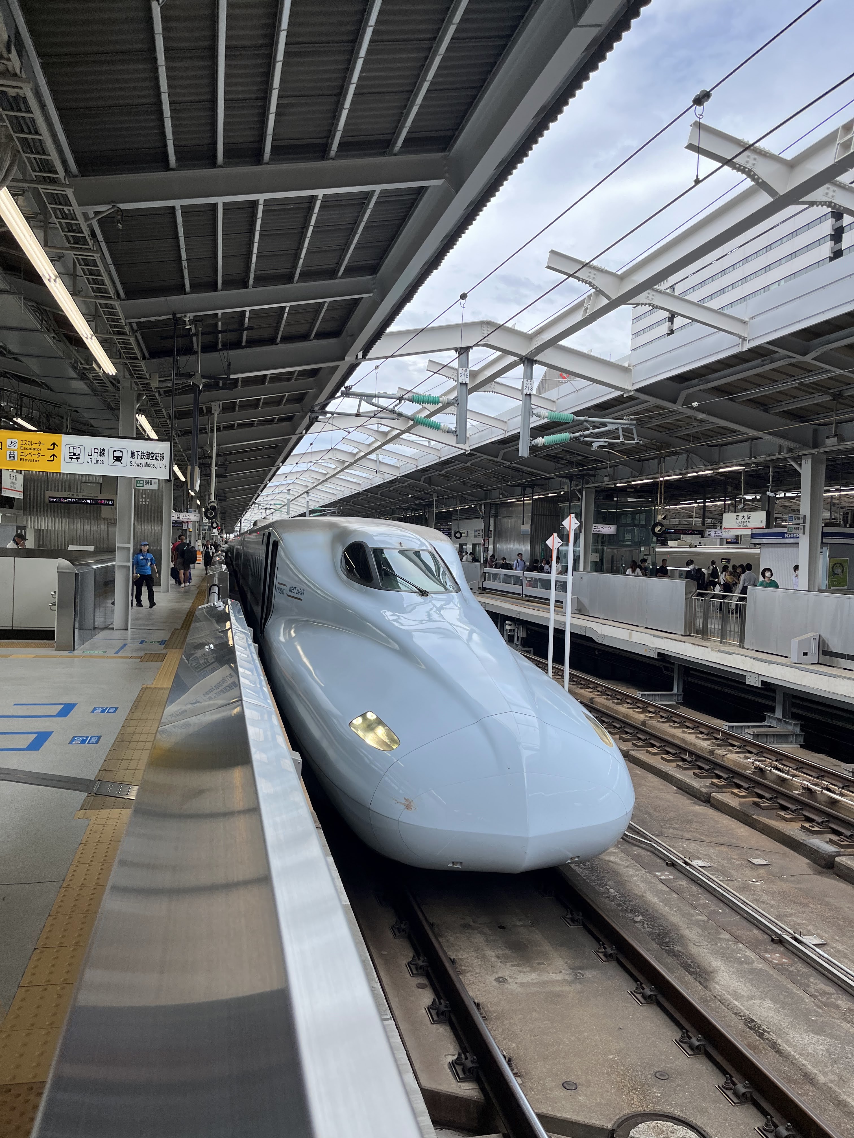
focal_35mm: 26
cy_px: 569
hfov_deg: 53.1
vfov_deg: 67.3
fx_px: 855
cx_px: 427
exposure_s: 1/1266
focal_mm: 5.1
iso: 50
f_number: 1.6
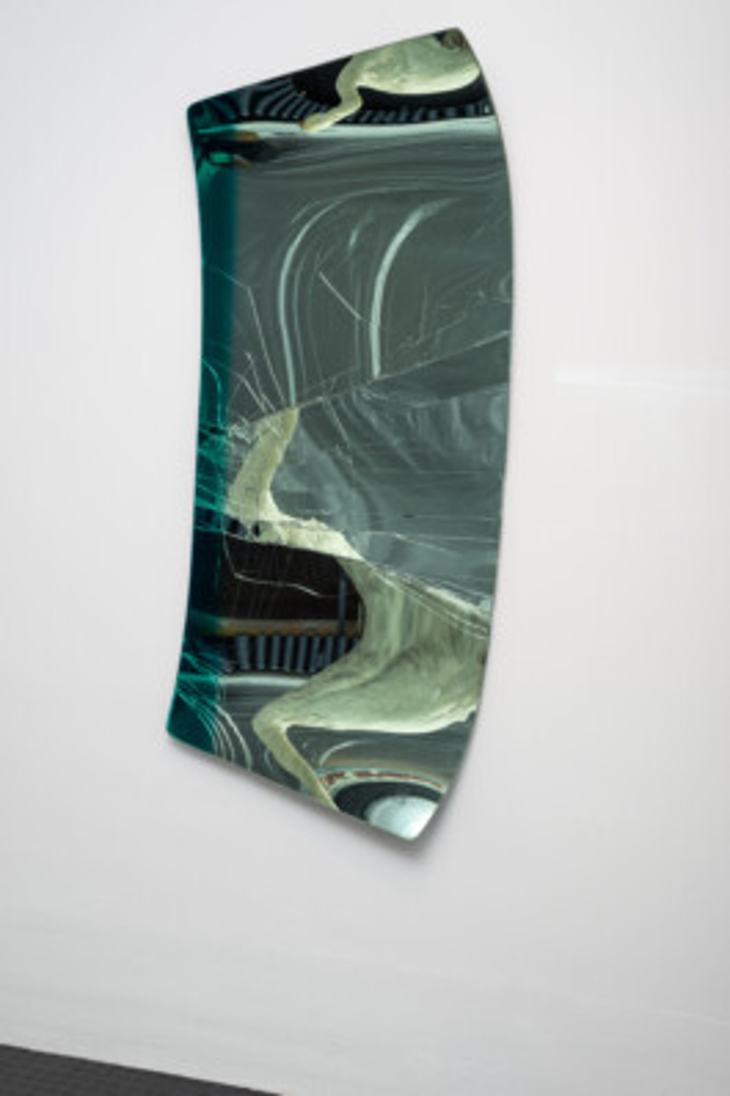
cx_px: 365
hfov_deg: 27.0
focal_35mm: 50
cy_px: 548
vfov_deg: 39.6
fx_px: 1522
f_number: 10
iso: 200
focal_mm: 50
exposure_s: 1/160
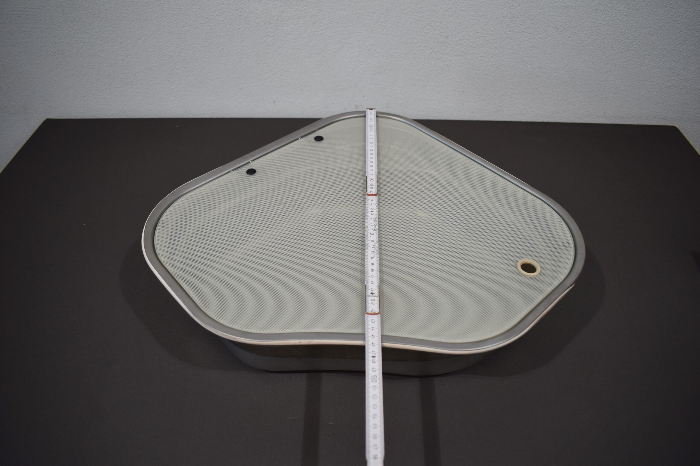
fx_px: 525
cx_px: 350
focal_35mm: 27
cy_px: 233
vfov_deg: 47.9
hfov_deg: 67.4
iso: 400
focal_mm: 18
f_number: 4
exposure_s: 1/250
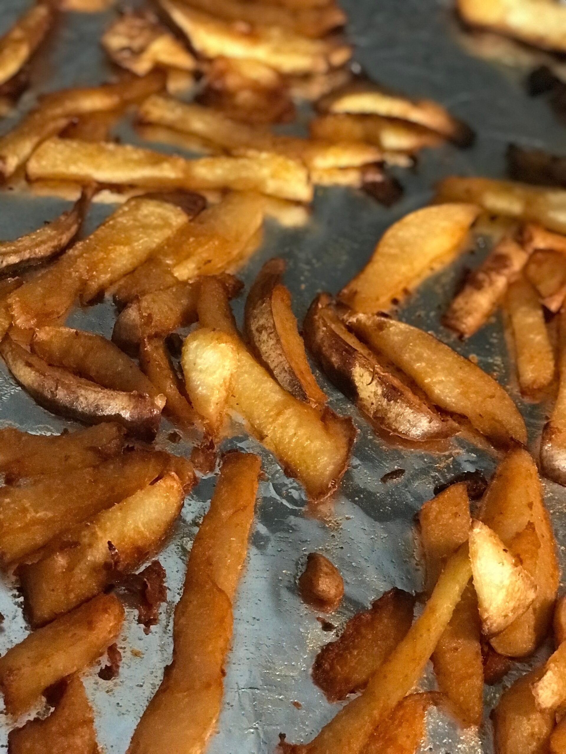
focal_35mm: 57
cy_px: 377
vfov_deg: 33.8
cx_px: 283
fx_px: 1243
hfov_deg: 25.7
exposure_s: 1/60
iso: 1250
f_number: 2.8
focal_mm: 6.6
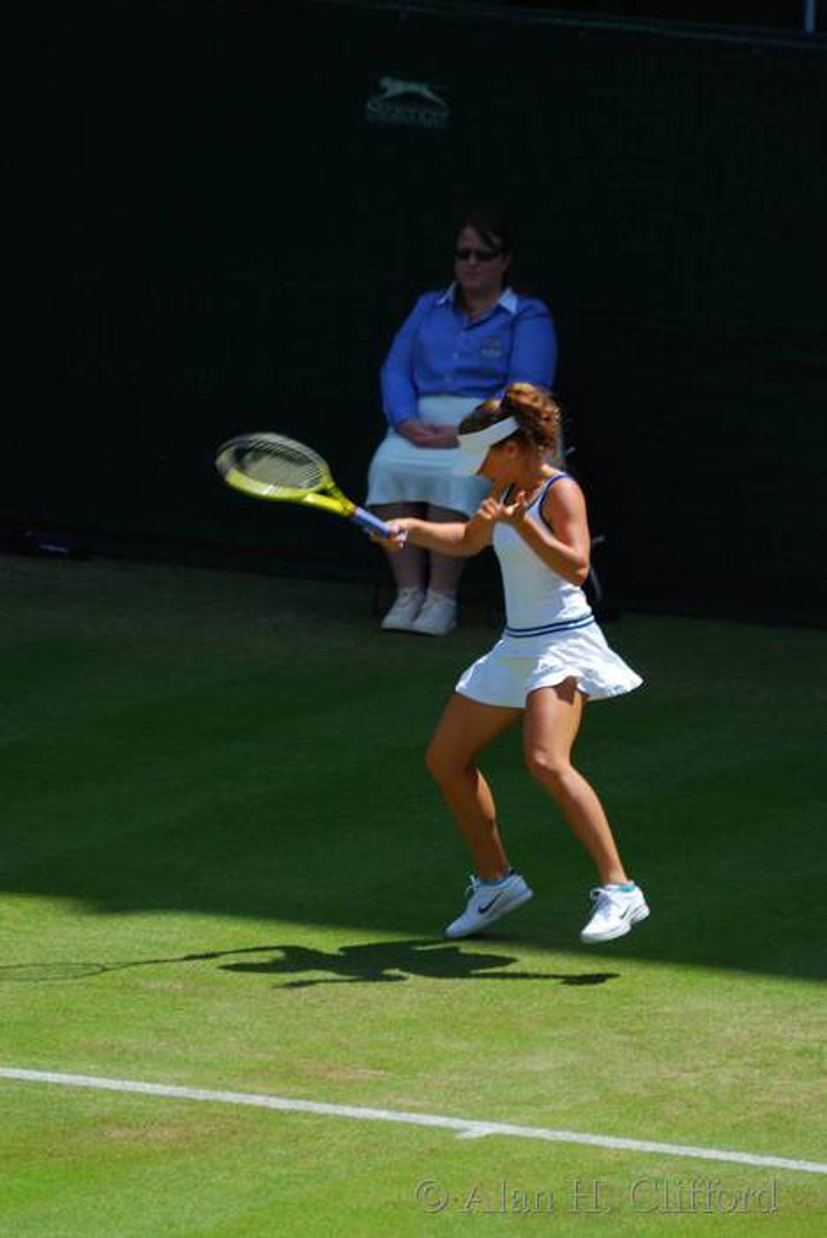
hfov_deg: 2.3
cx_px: 414
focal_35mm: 600
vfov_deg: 3.4
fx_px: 20633
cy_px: 619
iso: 110
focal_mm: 400
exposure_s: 1/400
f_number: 5.6
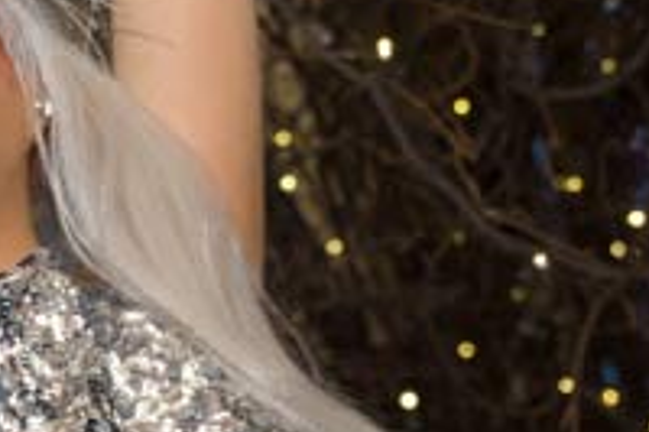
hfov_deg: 12.8
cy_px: 88
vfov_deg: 9.1
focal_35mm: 150
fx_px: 2702
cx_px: -380
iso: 800
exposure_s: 1/250
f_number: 5
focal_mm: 40
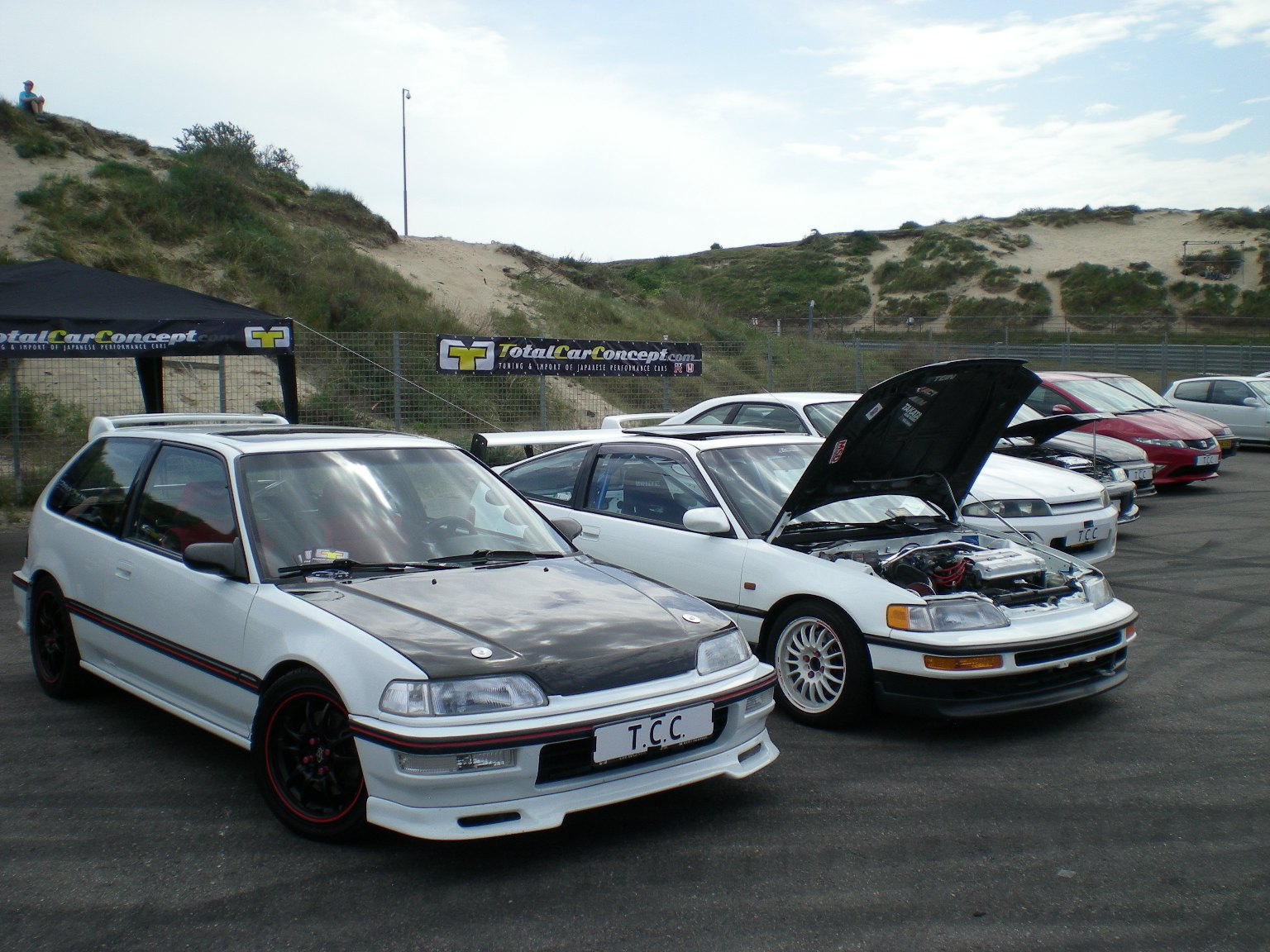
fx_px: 1394
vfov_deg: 37.7
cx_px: 635
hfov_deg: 49.0
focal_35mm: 38
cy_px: 476
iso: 50
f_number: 4.6
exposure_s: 1/388
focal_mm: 6.3
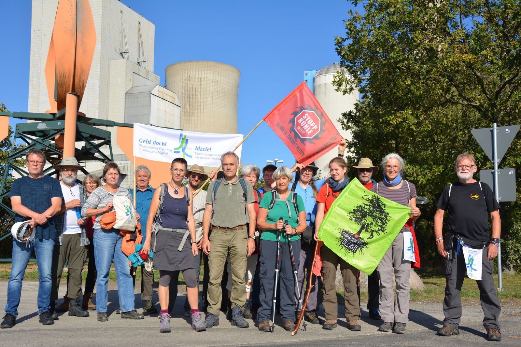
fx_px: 608
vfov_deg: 31.9
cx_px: 260
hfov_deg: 46.4
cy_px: 174
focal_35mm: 42
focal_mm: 28
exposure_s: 1/320
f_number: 9
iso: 100
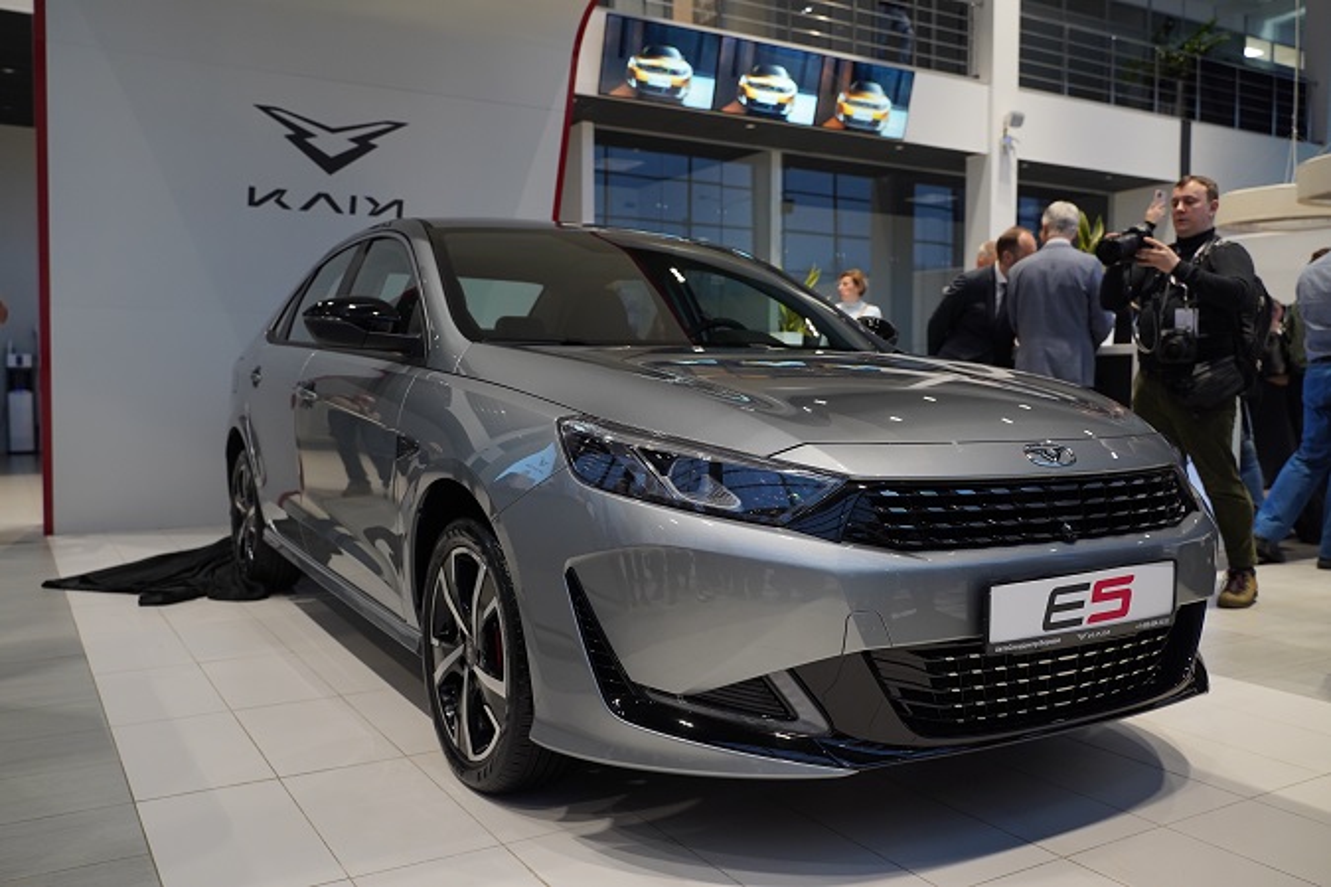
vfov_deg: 42.3
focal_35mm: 31
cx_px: 666
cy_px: 444
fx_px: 1146
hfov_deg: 60.3
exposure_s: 1/160
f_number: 4
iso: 1600
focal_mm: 31
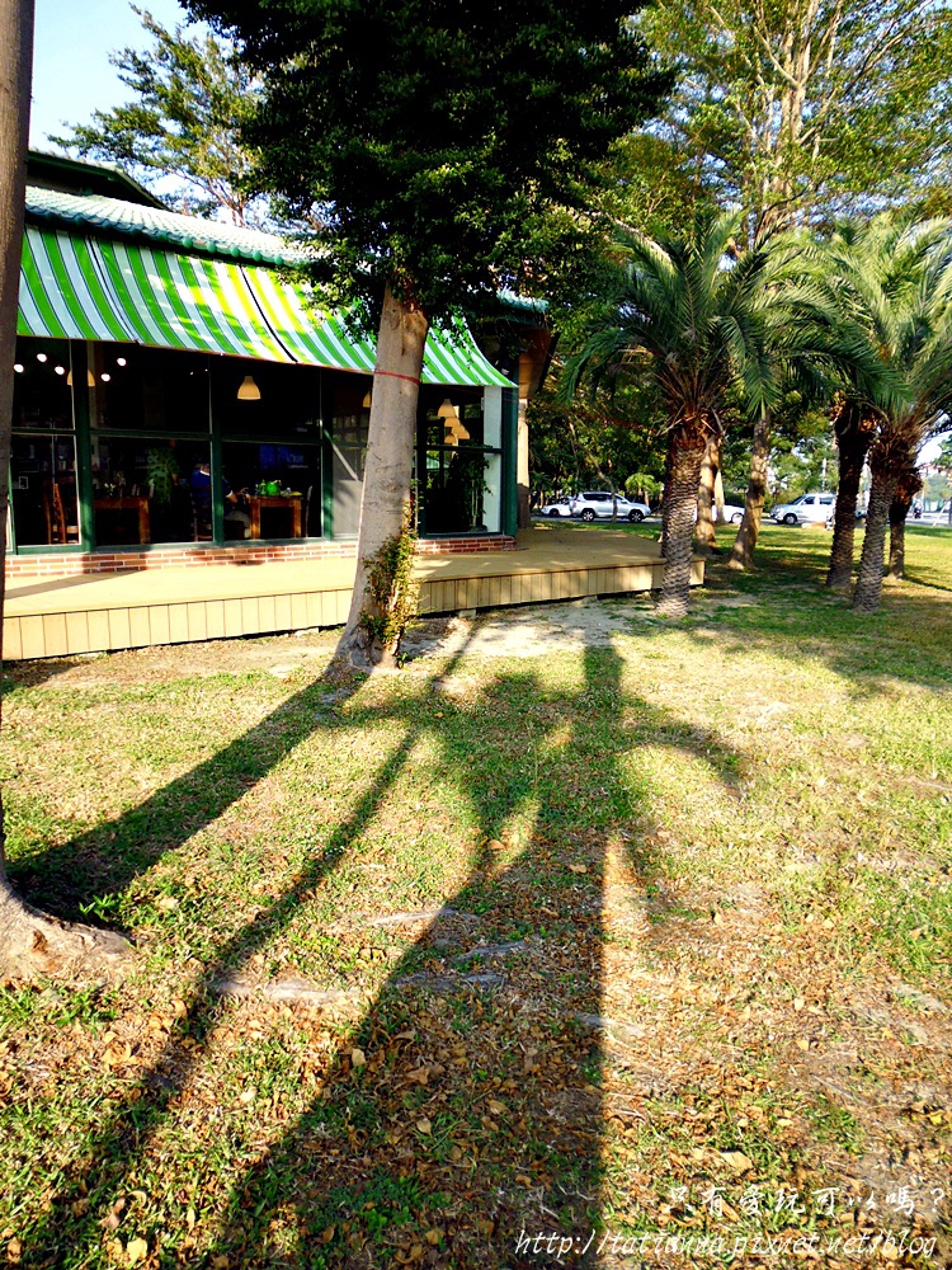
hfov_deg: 56.8
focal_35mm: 24
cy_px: 635
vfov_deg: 71.6
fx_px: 880
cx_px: 476
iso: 100
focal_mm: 4.3
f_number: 2.8
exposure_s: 1/400
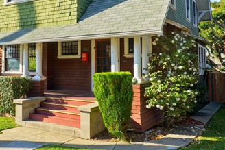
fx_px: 244
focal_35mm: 39
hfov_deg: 48.2
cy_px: 22
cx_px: 65
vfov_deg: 32.9
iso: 320
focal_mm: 20
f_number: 8
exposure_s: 1/2500
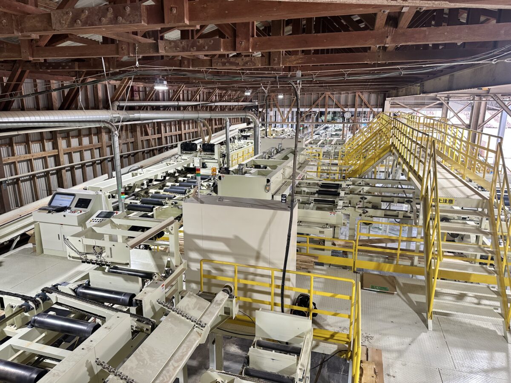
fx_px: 354
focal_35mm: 24
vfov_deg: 56.8
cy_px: 192
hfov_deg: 71.6
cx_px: 256
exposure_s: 1/60
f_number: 1.78
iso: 125
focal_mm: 6.86
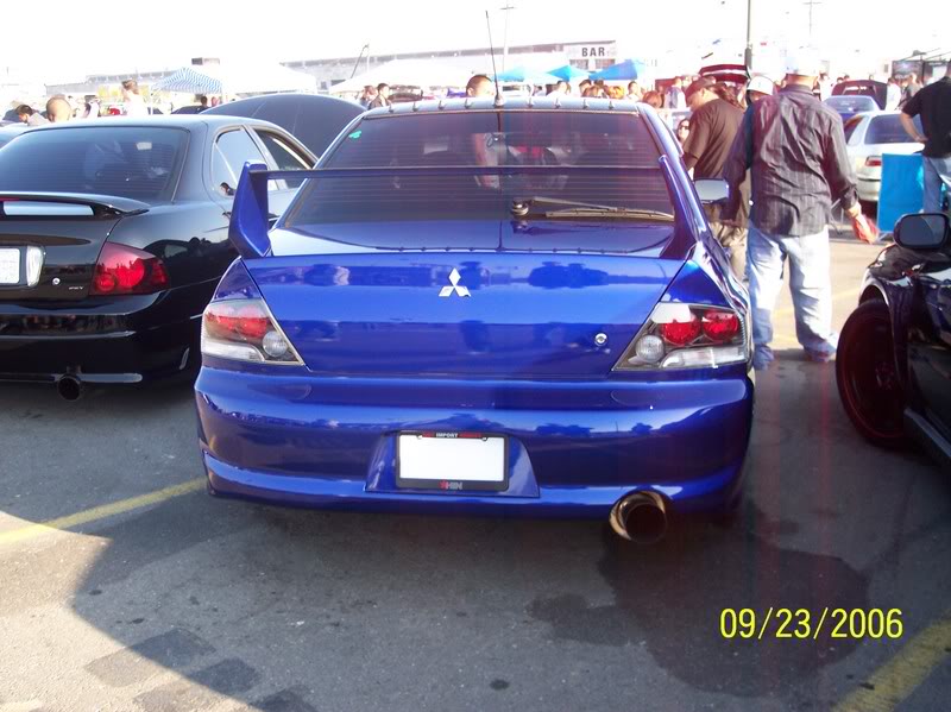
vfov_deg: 37.7
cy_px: 356
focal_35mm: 38
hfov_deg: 49.0
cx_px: 476
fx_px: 1043
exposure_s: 1/250
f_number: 2.8
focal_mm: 8
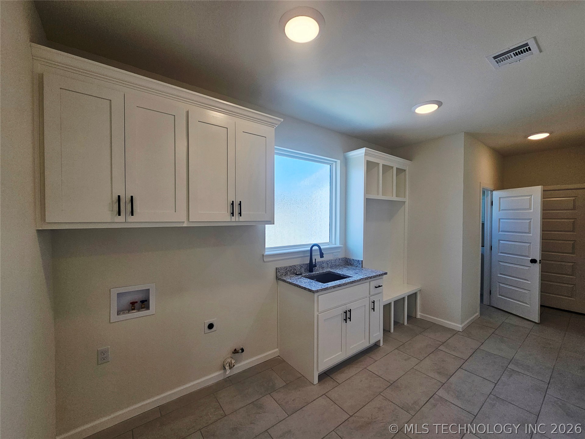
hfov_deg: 106.2
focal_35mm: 13
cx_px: 292
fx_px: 220
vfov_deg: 89.9
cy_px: 220
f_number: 2.2
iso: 50
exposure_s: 1/312
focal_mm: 2.2
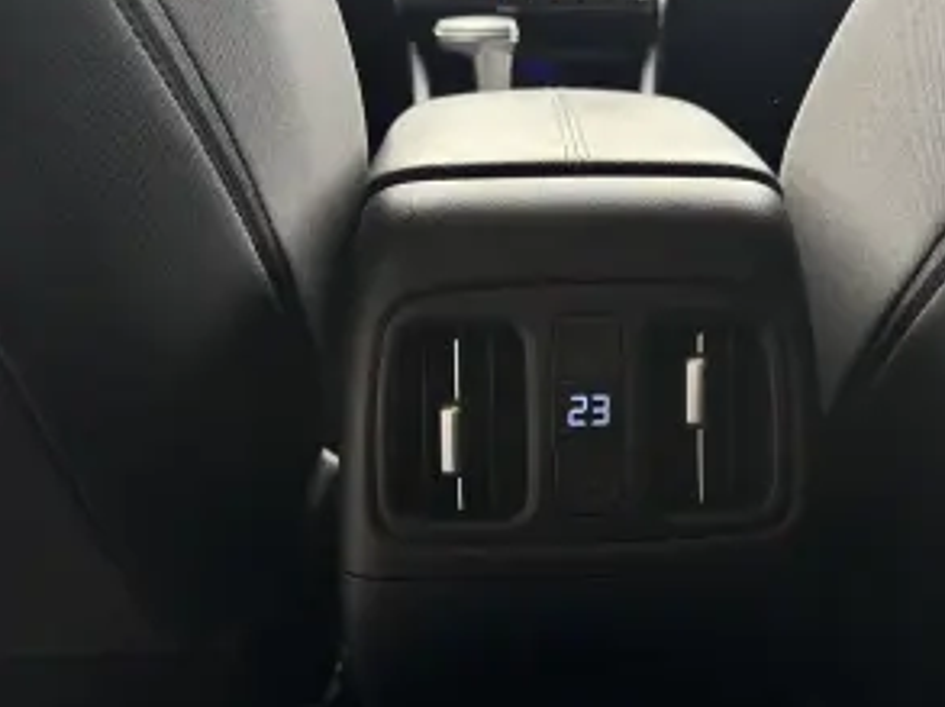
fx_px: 873
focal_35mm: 32
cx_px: 574
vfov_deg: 44.0
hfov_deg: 56.4
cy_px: 387
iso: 125
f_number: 1.6
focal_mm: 5.96
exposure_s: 1/76
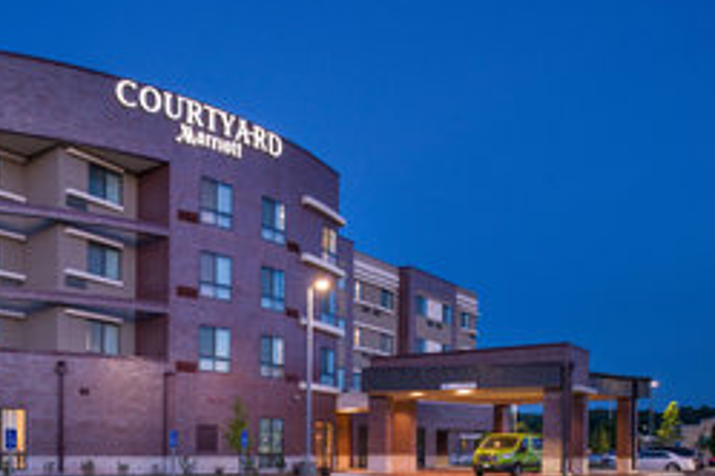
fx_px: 735
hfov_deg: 49.6
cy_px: 281
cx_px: 169
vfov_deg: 35.8
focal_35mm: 37
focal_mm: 24
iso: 640
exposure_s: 1/4
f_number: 13
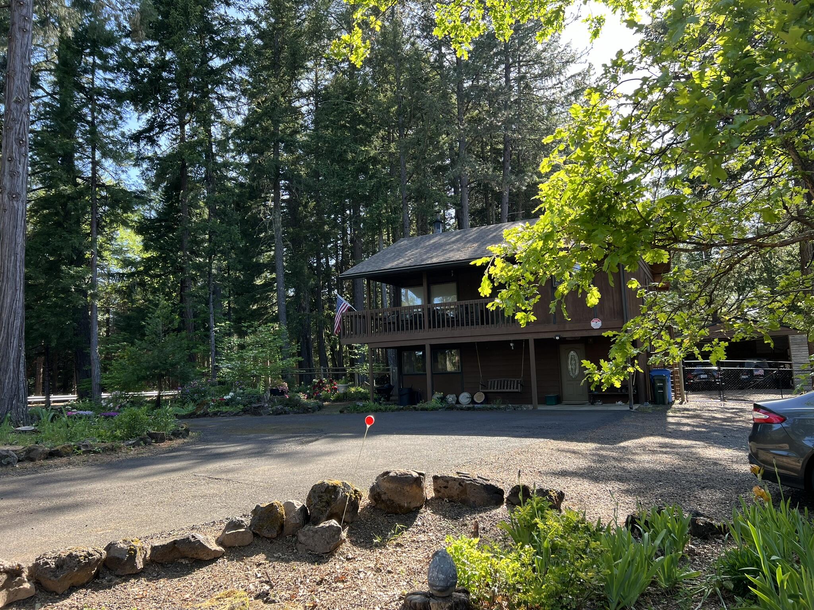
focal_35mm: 26
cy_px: 305
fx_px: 611
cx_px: 407
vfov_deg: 53.1
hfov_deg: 67.3
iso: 50
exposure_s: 1/397
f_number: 1.5
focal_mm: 5.7
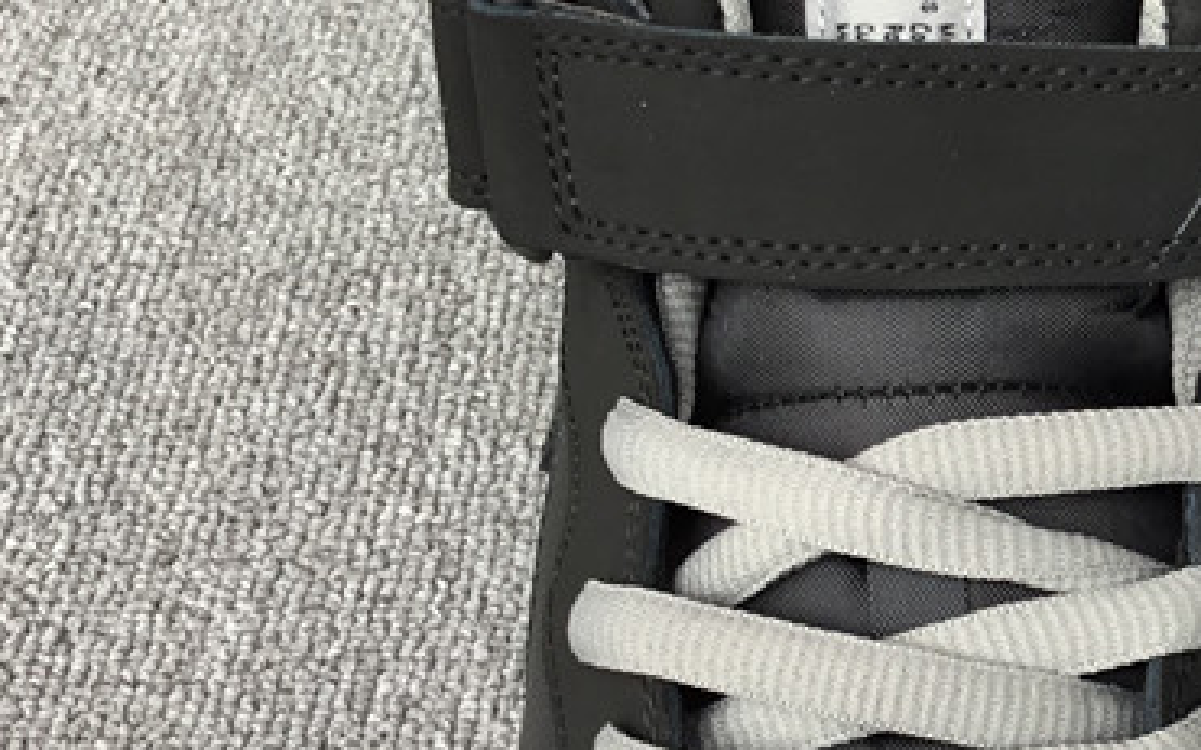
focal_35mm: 80
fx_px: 2618
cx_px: 1331
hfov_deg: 24.1
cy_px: 394
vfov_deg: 16.3
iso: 25
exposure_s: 1/50
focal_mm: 3.3
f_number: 2.4
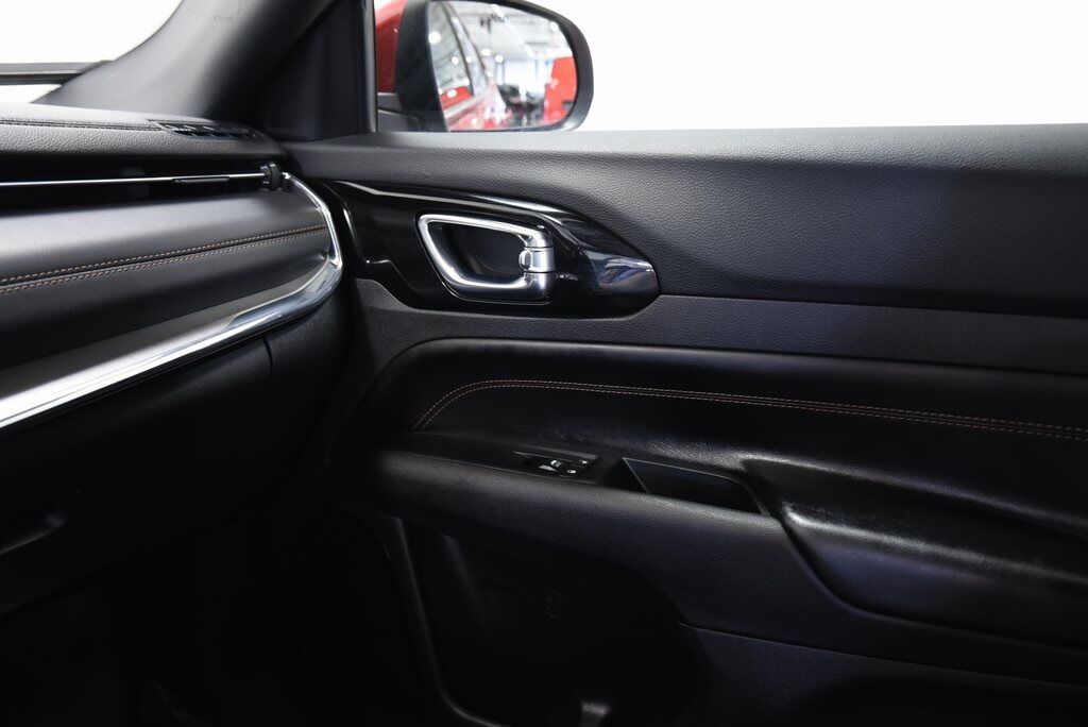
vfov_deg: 41.2
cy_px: 364
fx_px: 968
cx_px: 544
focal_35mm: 32
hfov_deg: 58.7
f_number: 4
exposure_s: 1/15
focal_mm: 32
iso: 1600
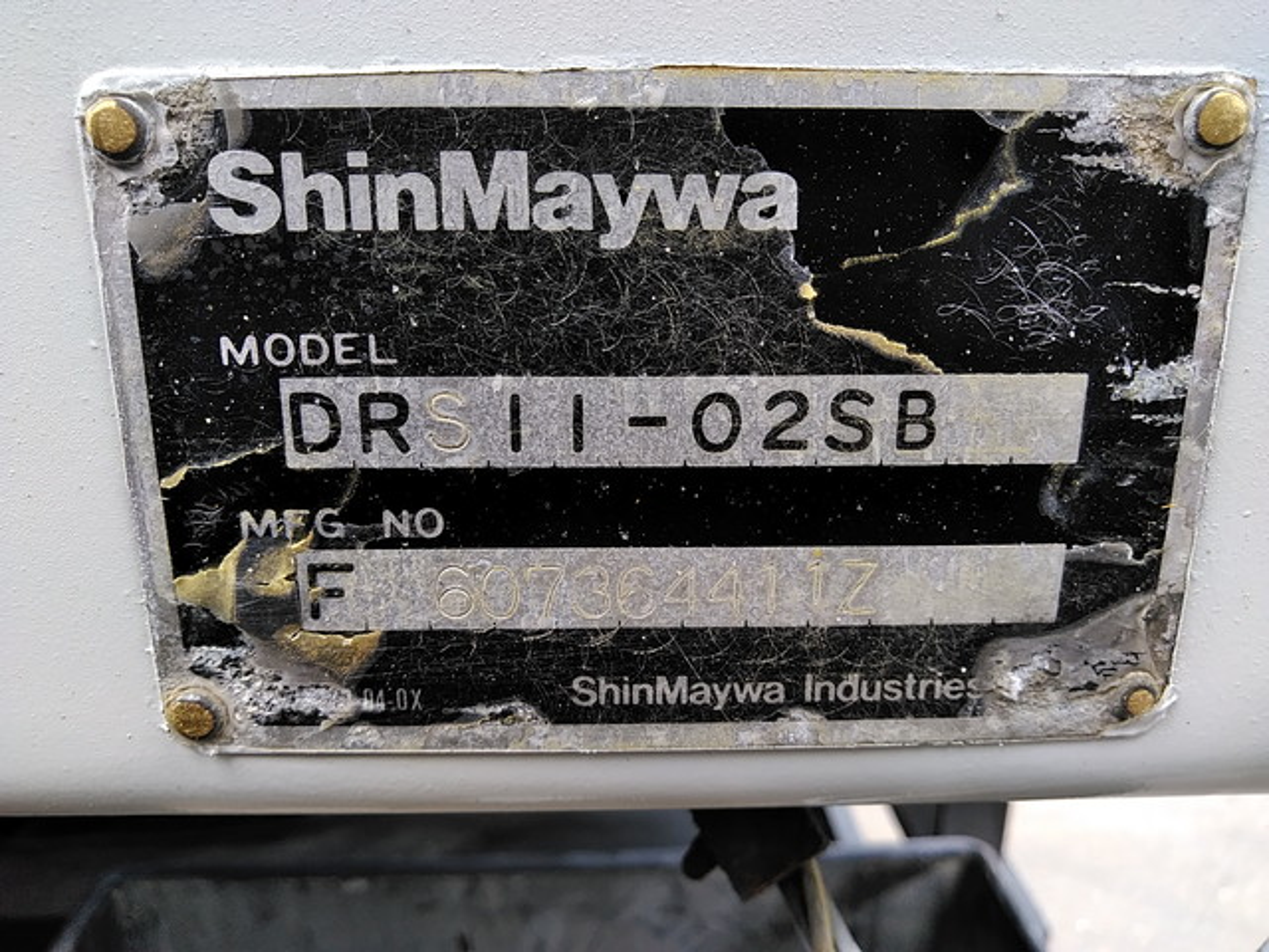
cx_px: 634
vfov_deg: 51.4
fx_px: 990
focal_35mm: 27
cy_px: 476
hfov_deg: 65.3
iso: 60
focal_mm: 3.46
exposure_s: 1/192
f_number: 2.2
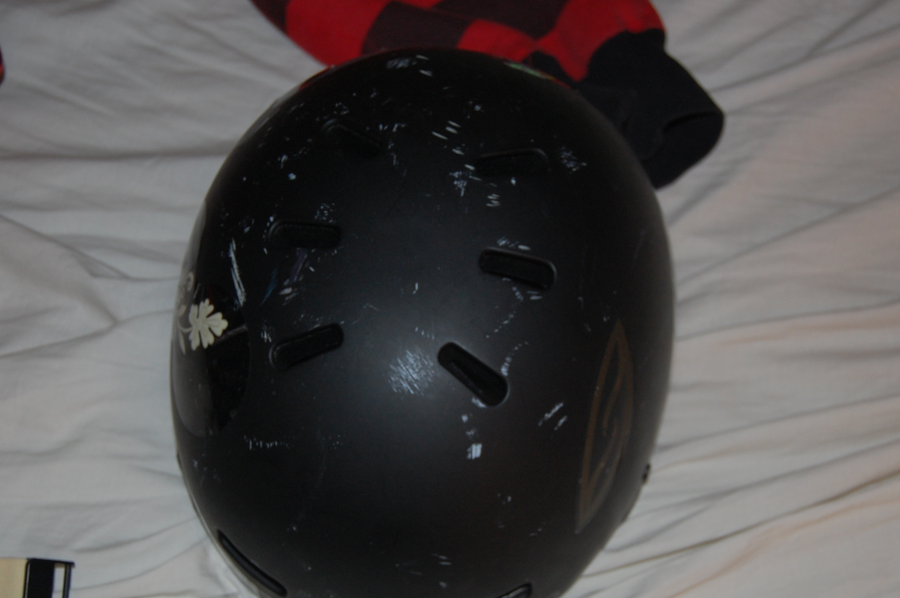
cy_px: 367
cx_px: 460
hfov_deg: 29.7
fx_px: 1698
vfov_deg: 20.0
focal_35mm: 68
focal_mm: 34
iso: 400
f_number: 4.5
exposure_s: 1/60
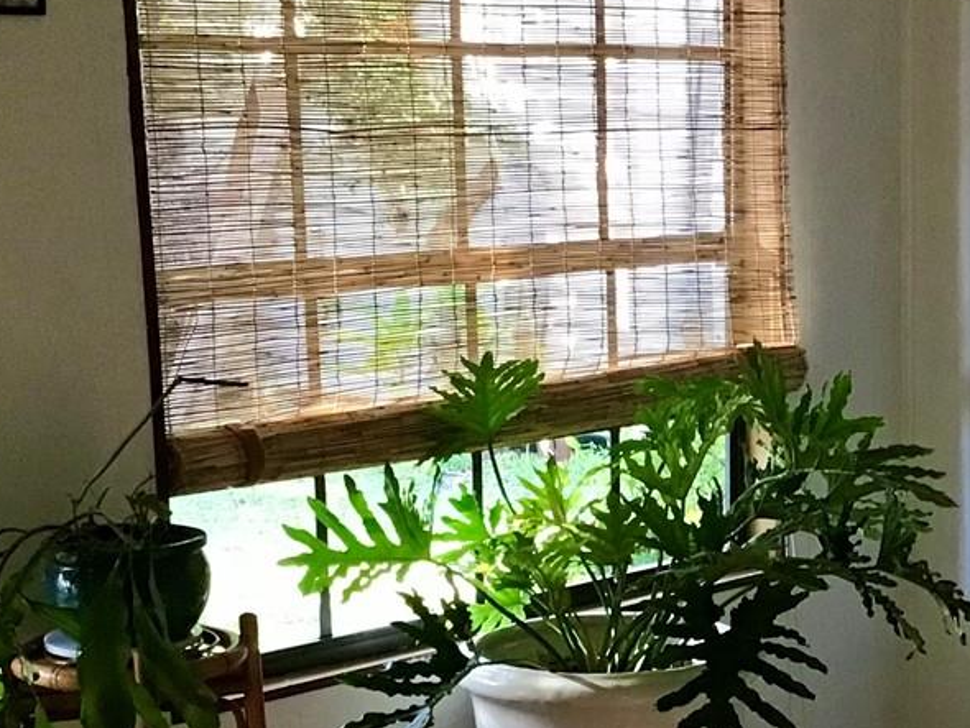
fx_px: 2355
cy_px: 593
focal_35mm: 84
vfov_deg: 17.4
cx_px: 791
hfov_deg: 22.9
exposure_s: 1/30
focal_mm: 3.3
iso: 125
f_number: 2.4
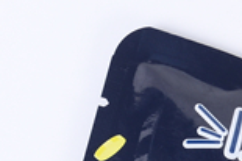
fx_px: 2384
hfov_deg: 5.8
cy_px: 440
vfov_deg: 3.8
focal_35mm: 355
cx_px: -50
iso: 200
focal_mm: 55
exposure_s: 1/125
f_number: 11
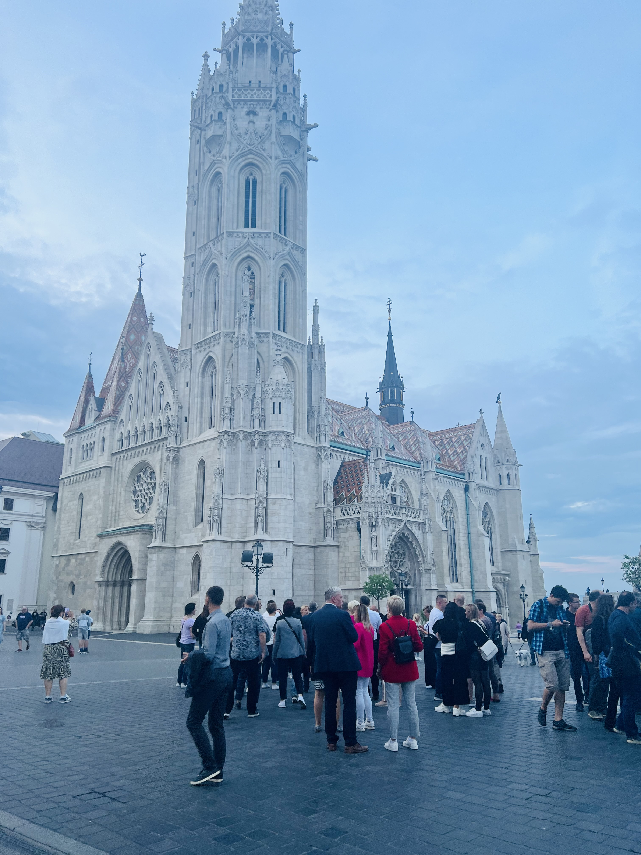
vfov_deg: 67.3
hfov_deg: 53.1
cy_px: 428
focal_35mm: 26
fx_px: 642
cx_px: 320
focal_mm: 5.7
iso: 40
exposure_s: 1/121
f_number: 1.5
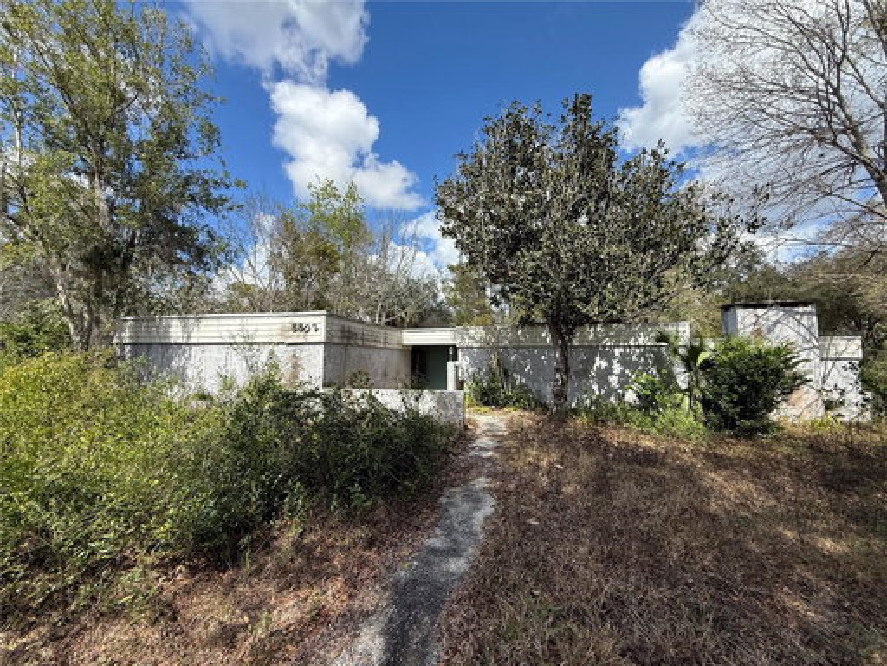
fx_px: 359
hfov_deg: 102.1
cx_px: 444
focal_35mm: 14
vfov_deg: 85.7
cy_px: 333
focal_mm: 2.22
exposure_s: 1/1189
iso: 50
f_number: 2.2
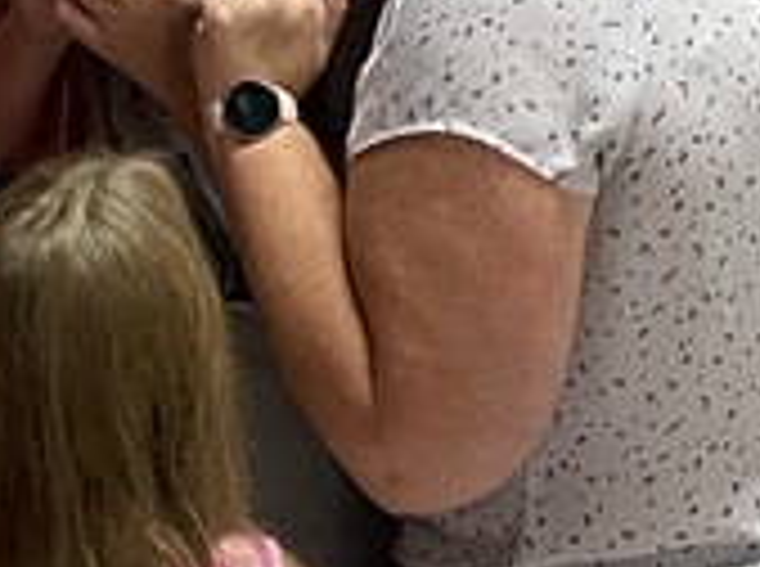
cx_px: 225
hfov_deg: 12.5
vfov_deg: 8.2
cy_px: -1035
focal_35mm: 158
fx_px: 3462
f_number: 1.6
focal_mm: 4.2
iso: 320
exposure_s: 1/60
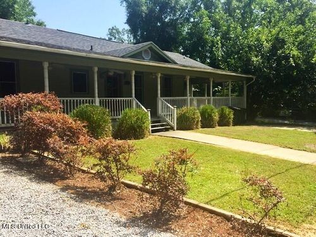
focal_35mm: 29
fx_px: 265
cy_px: 118
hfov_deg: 61.7
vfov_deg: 48.2
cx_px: 158
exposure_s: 1/1276
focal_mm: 4.15
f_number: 2.2
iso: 32
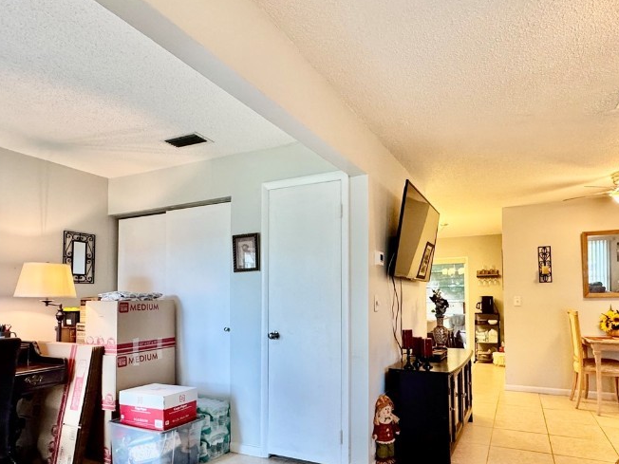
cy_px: 283
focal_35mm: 22
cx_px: 341
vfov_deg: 60.5
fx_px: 393
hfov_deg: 76.2
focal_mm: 2.22
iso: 250
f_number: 2.2
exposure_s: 1/60
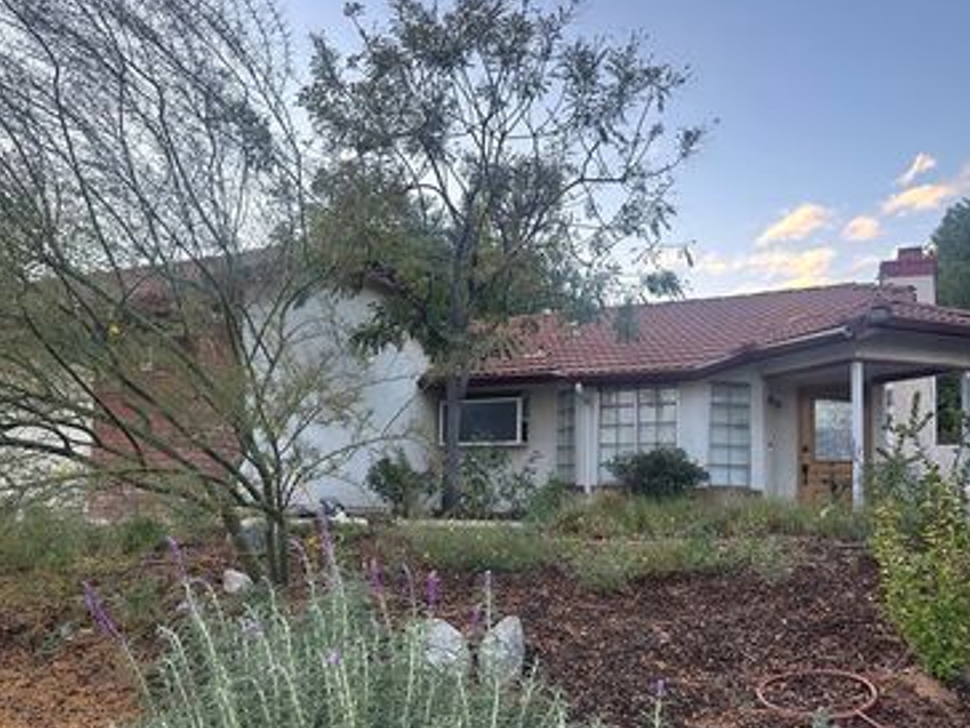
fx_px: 925
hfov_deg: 54.8
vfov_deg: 42.7
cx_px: 368
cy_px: 439
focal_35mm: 33
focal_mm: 6.86
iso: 64
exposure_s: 1/183
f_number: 1.78
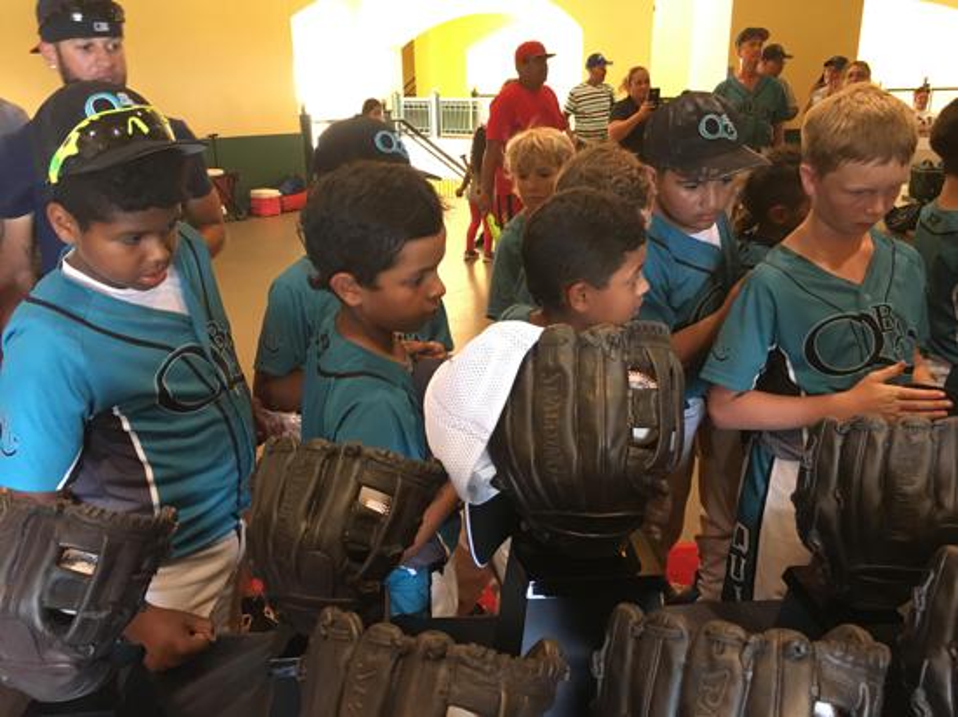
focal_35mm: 29
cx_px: 479
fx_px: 802
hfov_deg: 61.7
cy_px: 358
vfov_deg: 48.2
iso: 200
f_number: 2.2
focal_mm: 4.15
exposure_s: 1/30
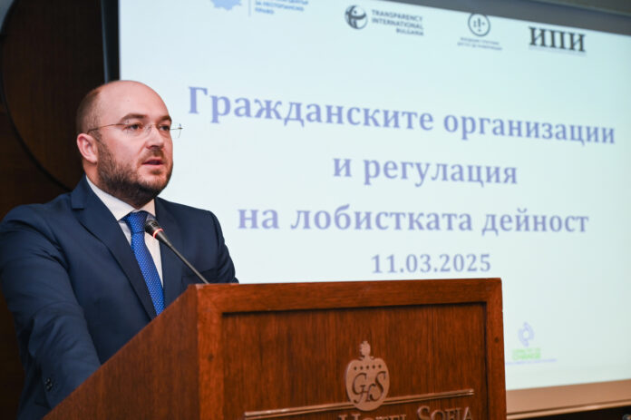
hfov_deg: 30.1
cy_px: 210
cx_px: 316
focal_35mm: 67
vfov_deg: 20.3
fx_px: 1173
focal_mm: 67
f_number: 5.6
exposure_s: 1/100
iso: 1000
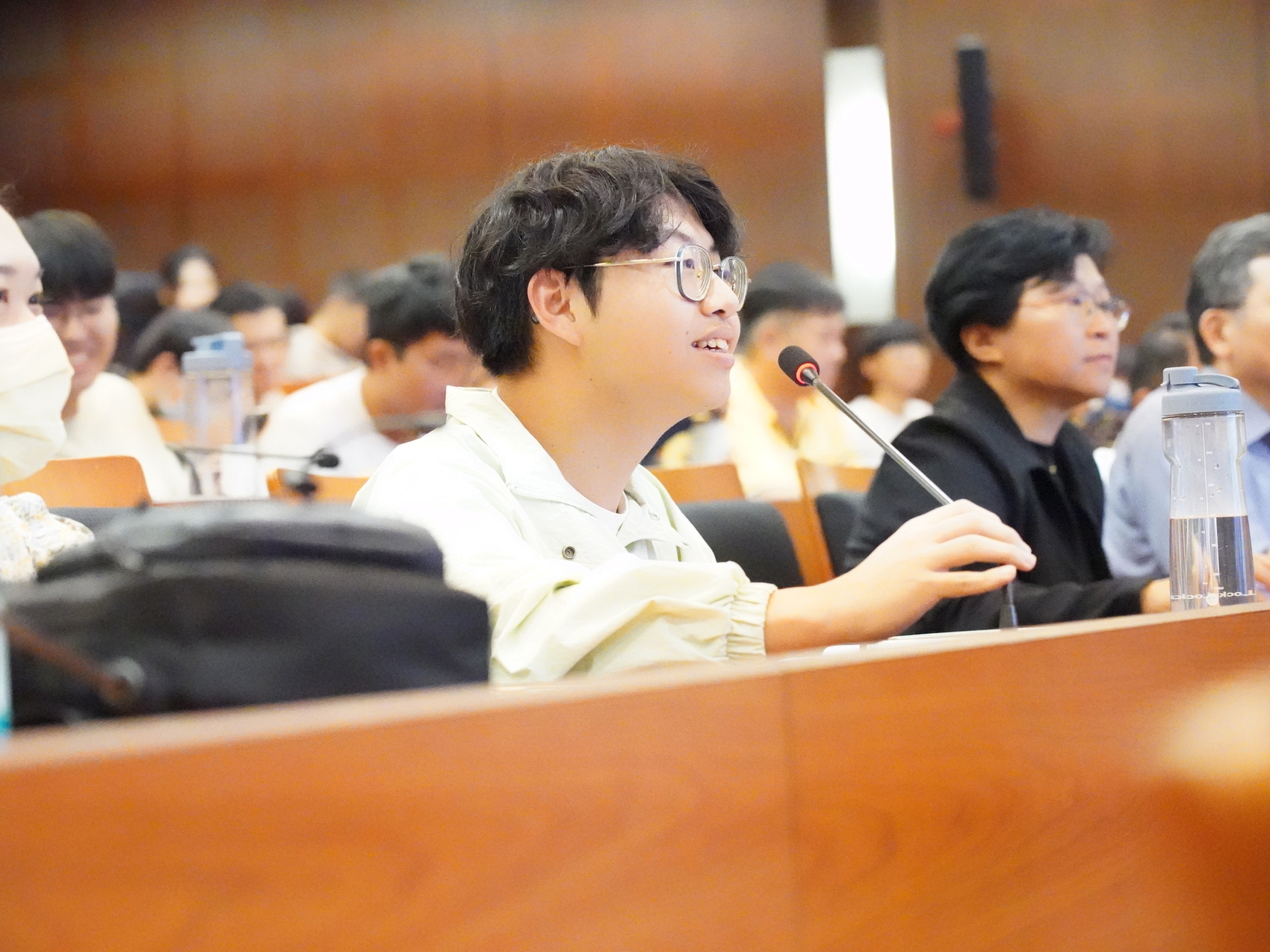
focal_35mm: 114
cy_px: 477
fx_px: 4182
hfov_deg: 17.3
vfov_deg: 13.0
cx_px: 613
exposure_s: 1/800
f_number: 4.5
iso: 51200
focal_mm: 105
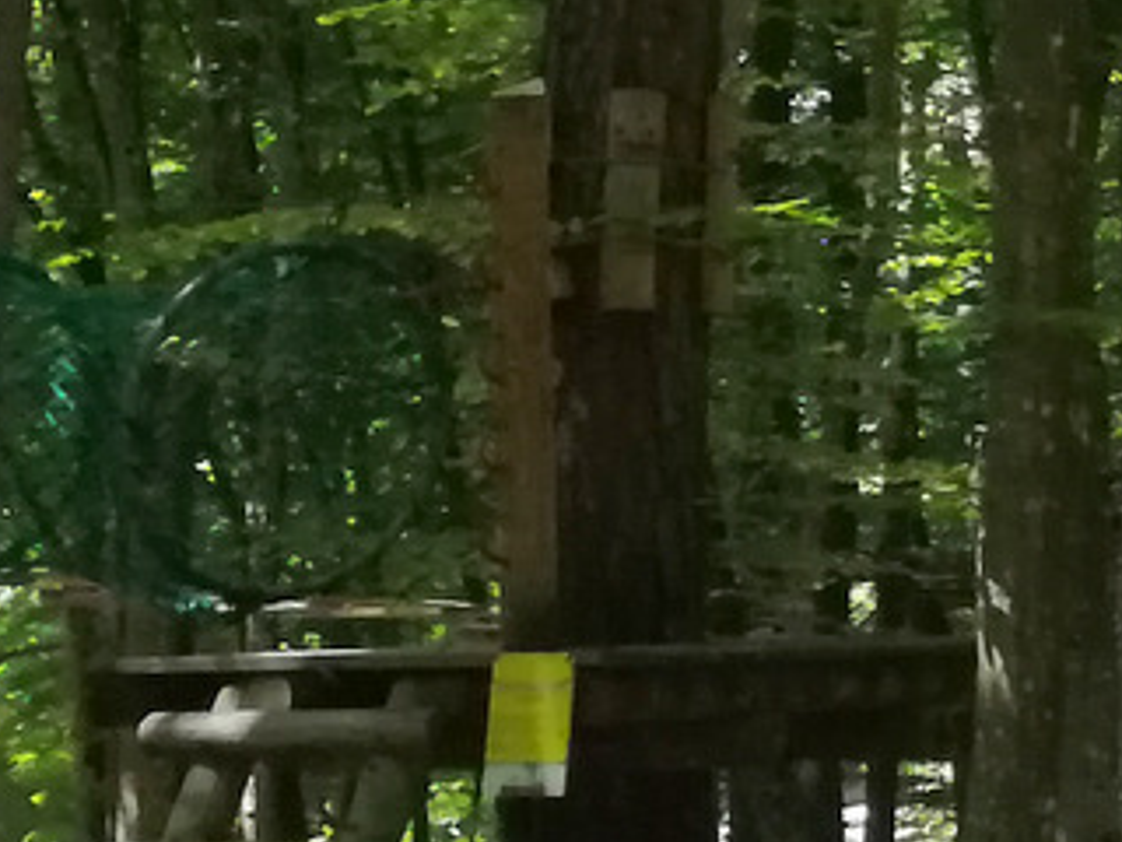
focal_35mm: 135
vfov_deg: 10.9
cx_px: 2528
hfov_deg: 12.2
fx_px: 4376
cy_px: 160
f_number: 1.8
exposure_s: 1/900
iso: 320
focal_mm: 3.95
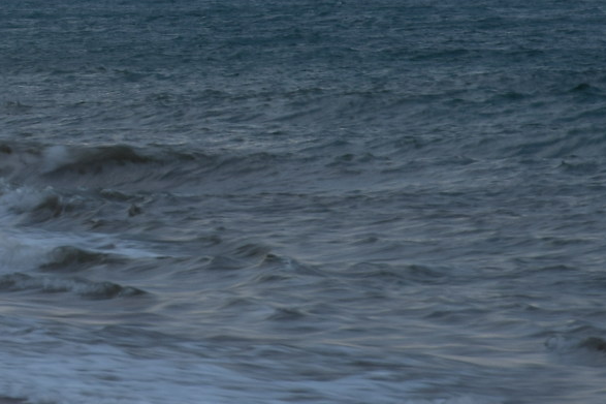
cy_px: -224
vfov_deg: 2.1
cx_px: -471
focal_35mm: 644
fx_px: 10838
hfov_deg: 3.2
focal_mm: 105
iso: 100
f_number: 10
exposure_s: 1/15
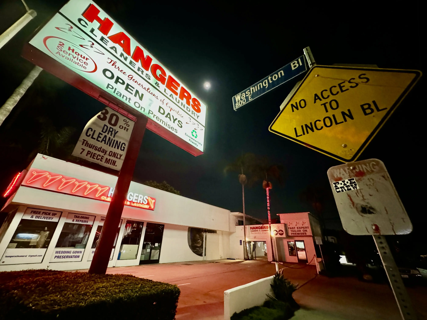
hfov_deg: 102.1
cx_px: 214
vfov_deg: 85.7
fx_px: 173
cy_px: 160
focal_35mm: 14
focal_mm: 2.22
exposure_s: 1/40
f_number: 2.2
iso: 1250
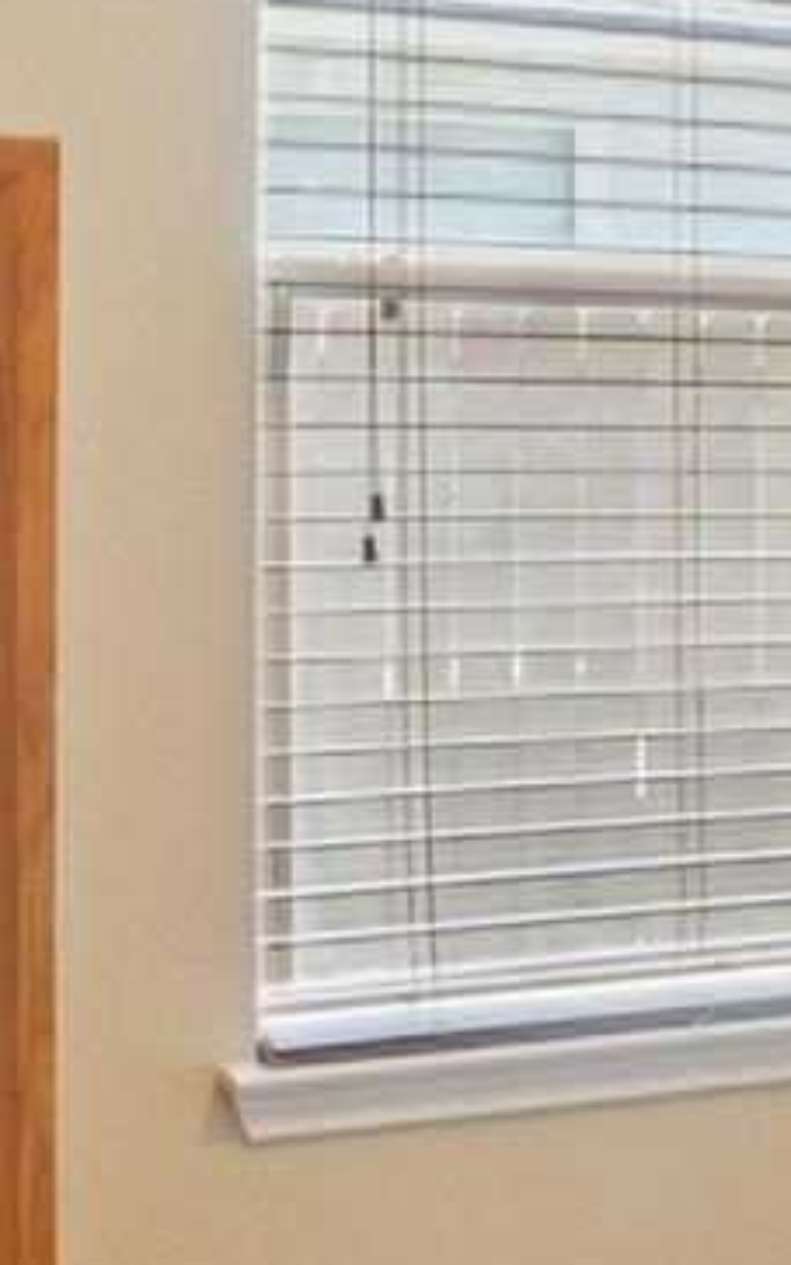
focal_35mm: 92
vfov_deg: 22.4
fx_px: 3172
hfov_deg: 12.3
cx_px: 1662
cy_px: 375
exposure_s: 1/10
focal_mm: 16
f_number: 8
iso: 400
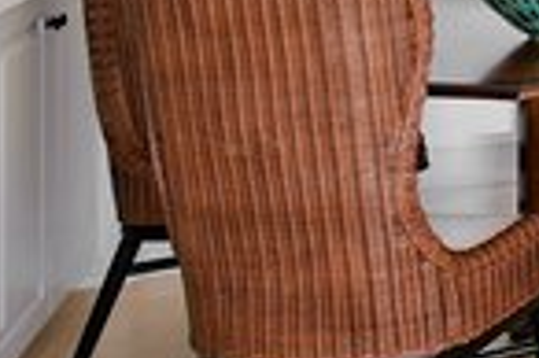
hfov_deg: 13.0
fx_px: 1810
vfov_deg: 10.8
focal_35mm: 121
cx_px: 1288
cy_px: -221
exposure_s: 1.6
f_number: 16
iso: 64
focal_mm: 22
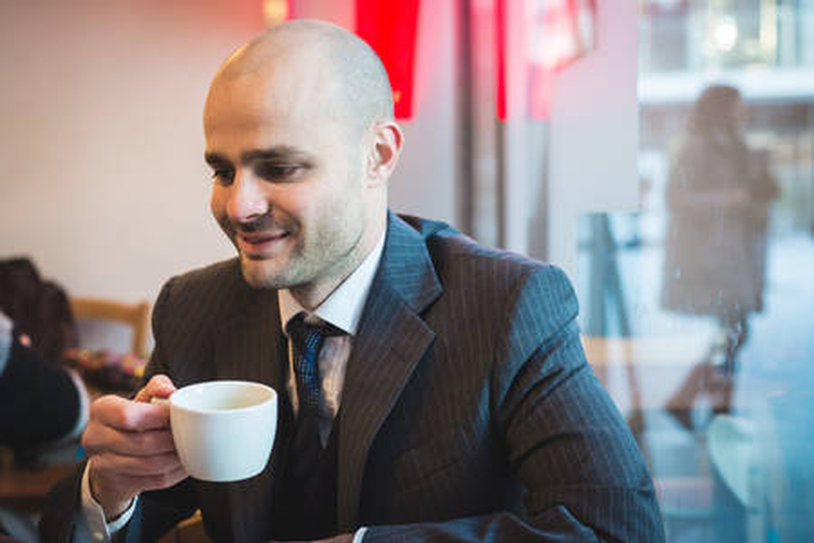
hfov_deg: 39.6
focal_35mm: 50
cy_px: 272
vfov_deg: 27.0
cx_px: 407
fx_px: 1130
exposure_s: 1/250
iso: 1250
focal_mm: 50
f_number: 2.8
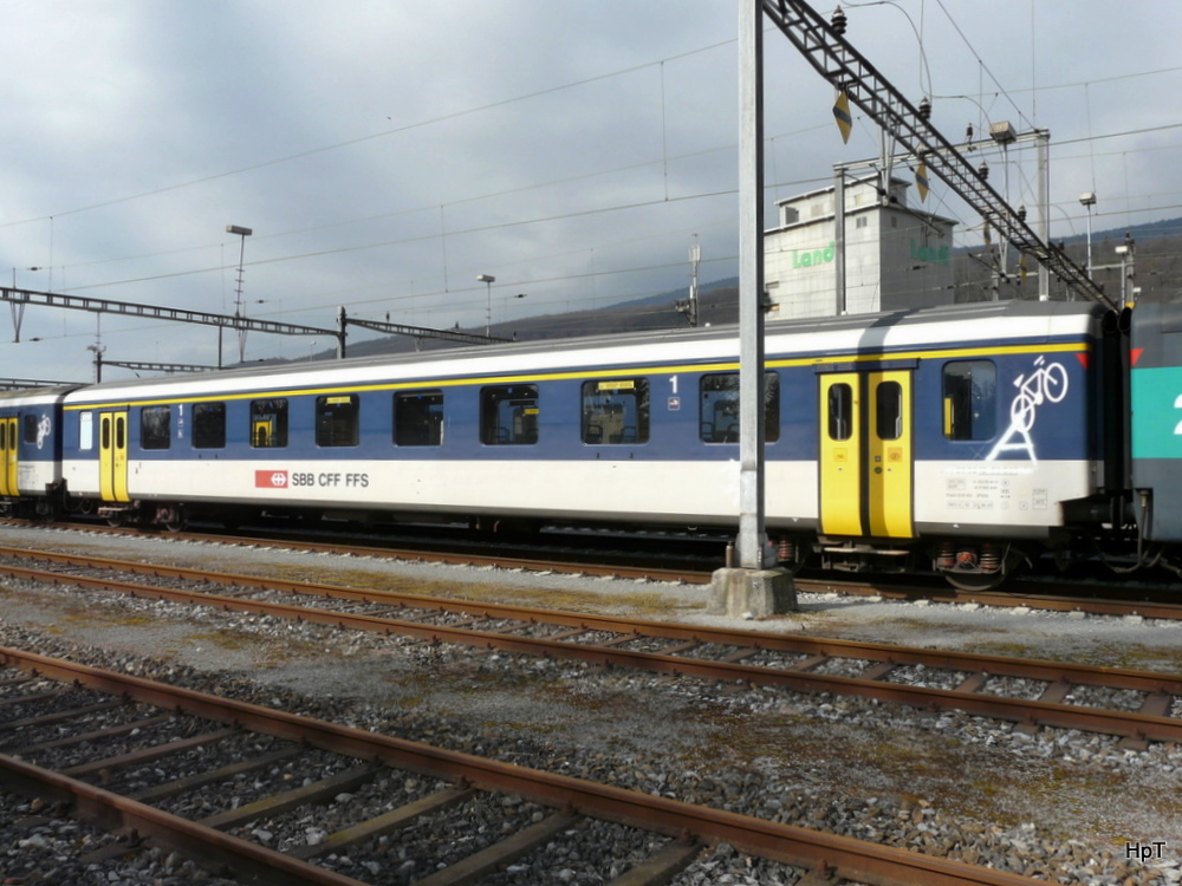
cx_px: 591
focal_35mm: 28
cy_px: 443
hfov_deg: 63.4
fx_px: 956
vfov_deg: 49.7
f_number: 5.6
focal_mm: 4.6
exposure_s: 1/400
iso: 100
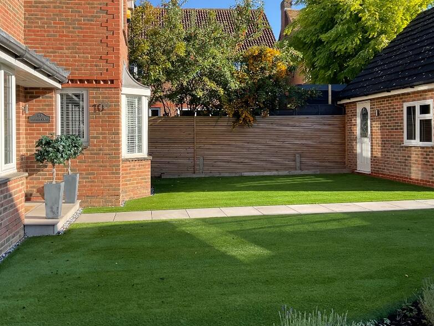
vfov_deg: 37.6
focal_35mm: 38
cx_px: 195
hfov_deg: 48.9
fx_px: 477
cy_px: 135
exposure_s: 1/739
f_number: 1.8
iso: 16
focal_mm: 3
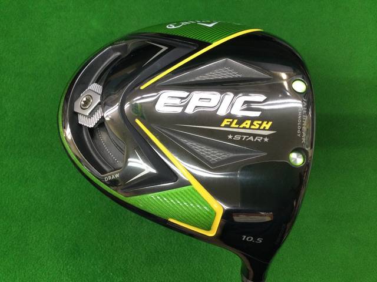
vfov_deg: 45.4
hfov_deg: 58.4
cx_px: 188
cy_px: 141
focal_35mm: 31
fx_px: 338
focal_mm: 3.3
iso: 100
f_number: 2.4
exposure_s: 1/30
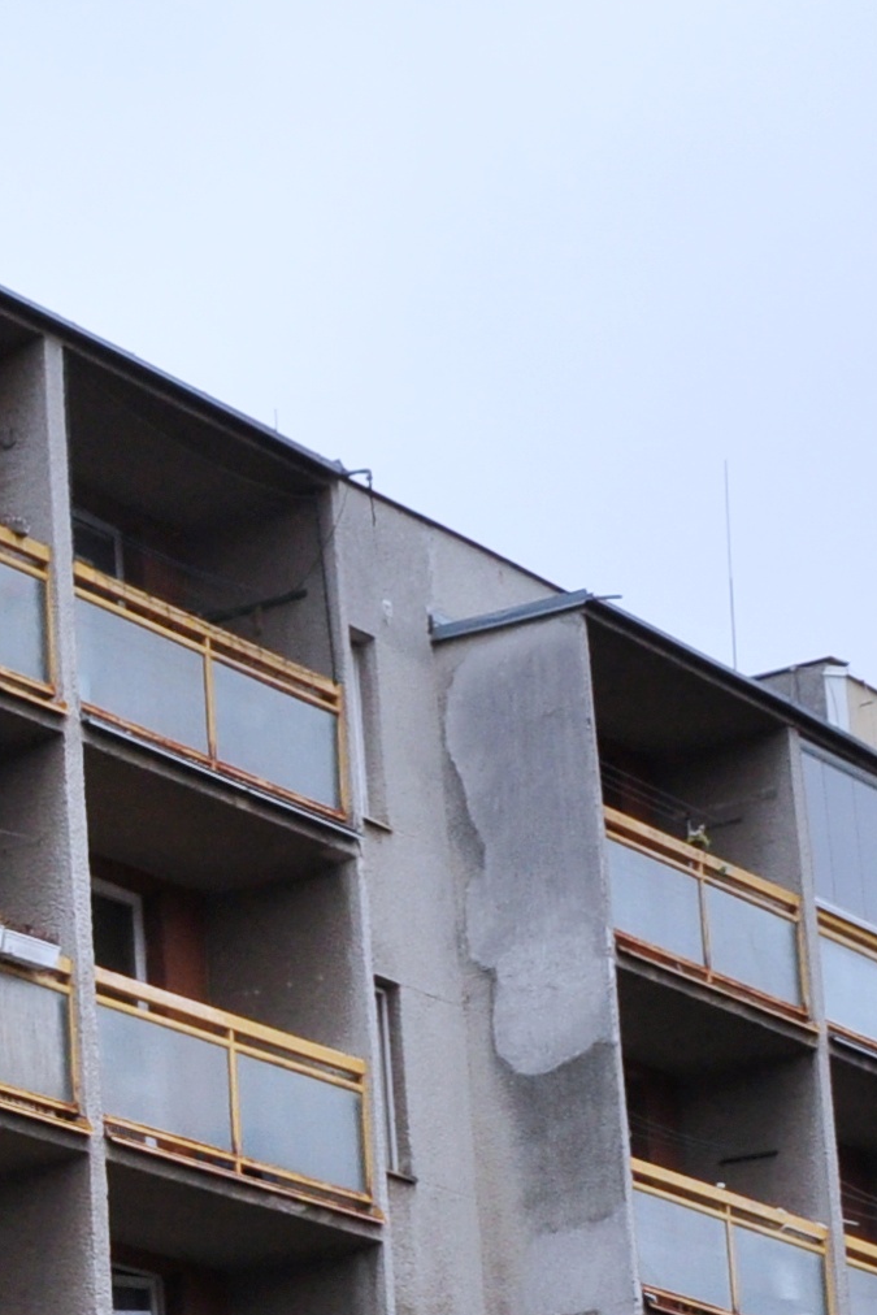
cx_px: -812
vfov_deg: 15.8
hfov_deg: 10.1
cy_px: 1293
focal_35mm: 127
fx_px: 4639
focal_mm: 20
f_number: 10
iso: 400
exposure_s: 1/200
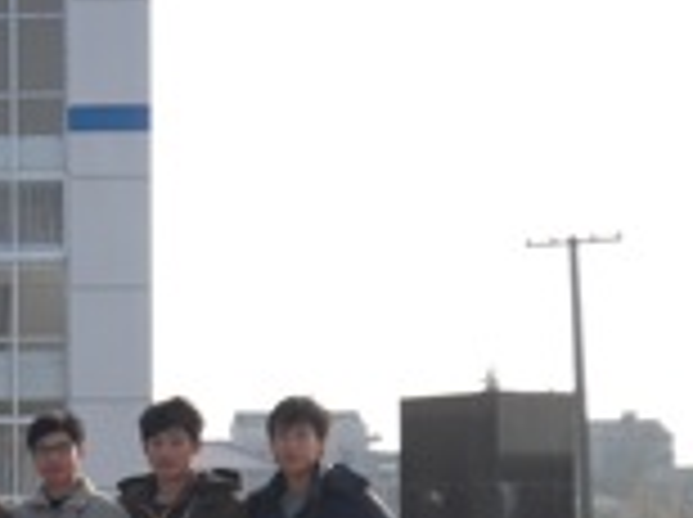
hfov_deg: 17.6
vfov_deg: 14.1
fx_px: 2059
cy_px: 536
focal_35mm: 103
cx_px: -270
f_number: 8.7
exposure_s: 1/90
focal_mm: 6.3
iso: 80
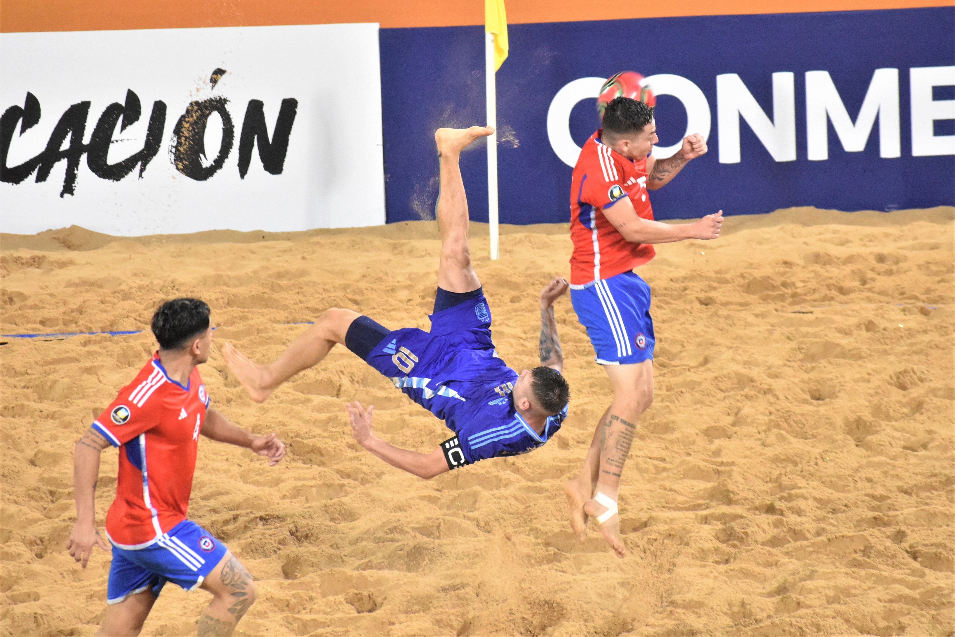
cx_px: 478
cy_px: 318
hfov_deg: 7.4
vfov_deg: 5.0
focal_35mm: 278
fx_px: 7361
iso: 4000
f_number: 5.3
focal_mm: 185
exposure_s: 1/640
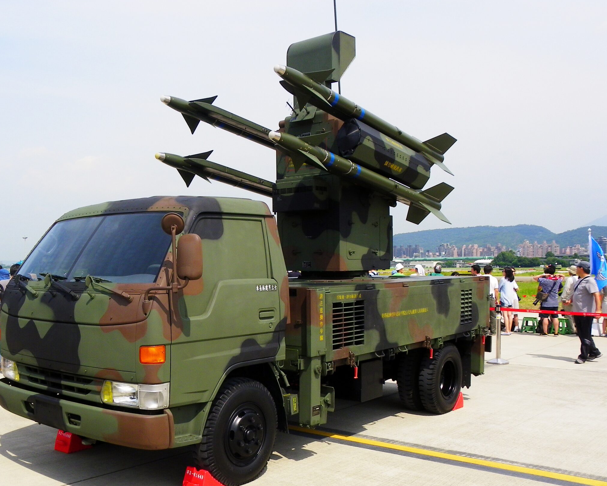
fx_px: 665
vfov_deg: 40.0
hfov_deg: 48.8
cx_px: 250
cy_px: 285
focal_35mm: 37
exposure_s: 1/320
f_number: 5.6
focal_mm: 5.3
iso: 64
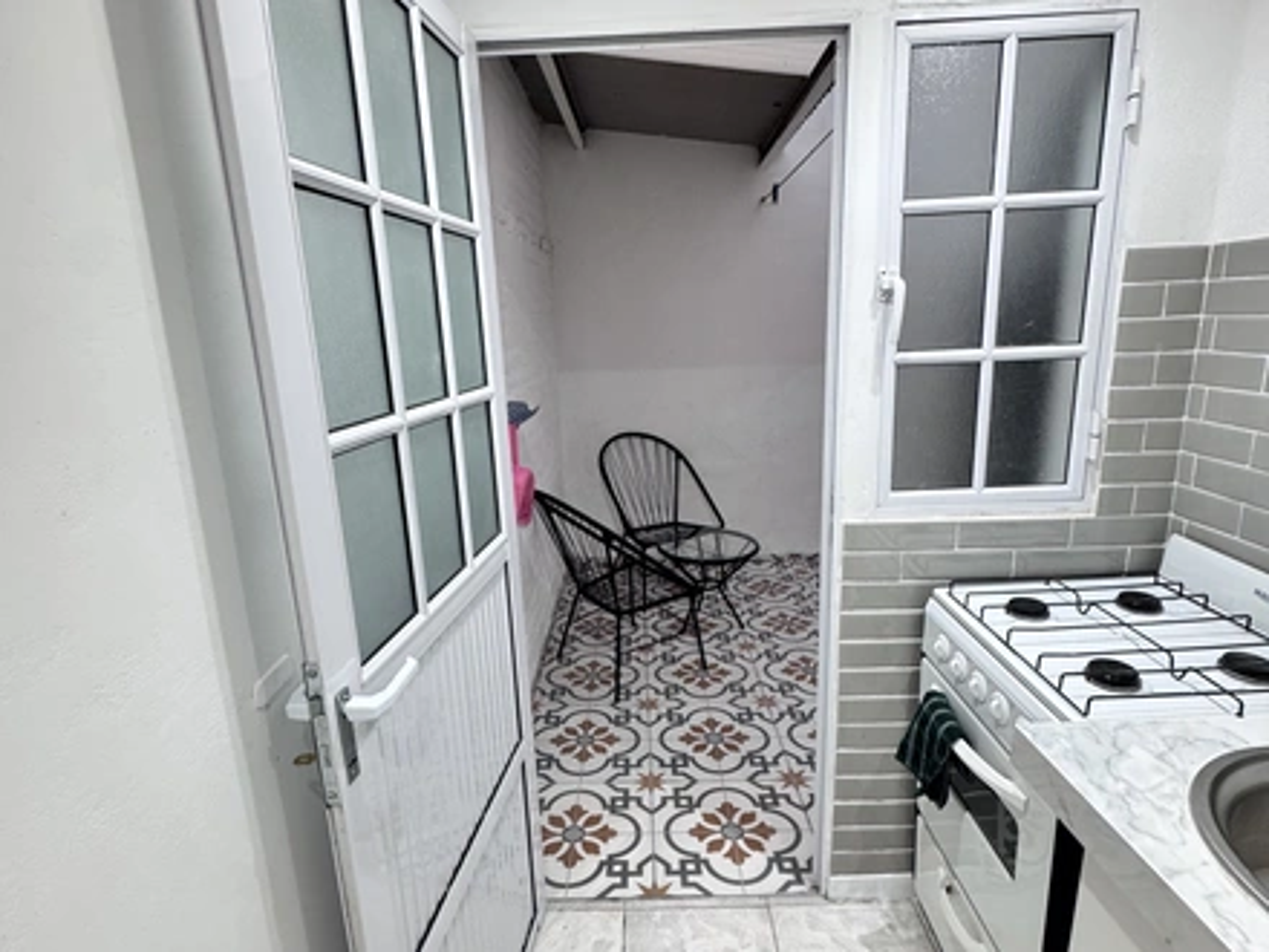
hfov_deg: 102.1
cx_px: 634
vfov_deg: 85.7
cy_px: 476
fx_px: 513
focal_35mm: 14
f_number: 2.2
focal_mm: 2.22
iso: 250
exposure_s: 1/50
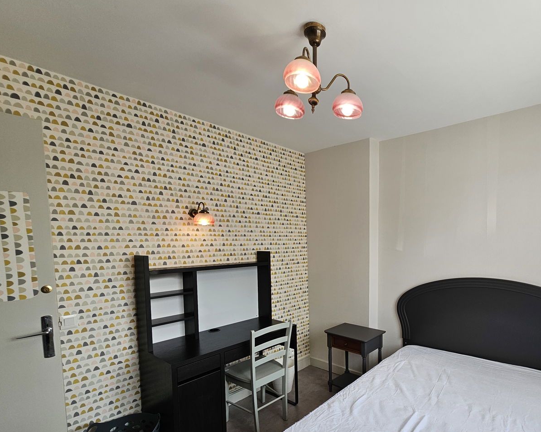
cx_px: 344
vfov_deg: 76.0
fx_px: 272
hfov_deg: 87.5
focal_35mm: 17
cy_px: 261
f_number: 2.2
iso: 50
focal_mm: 2.2
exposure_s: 1/120
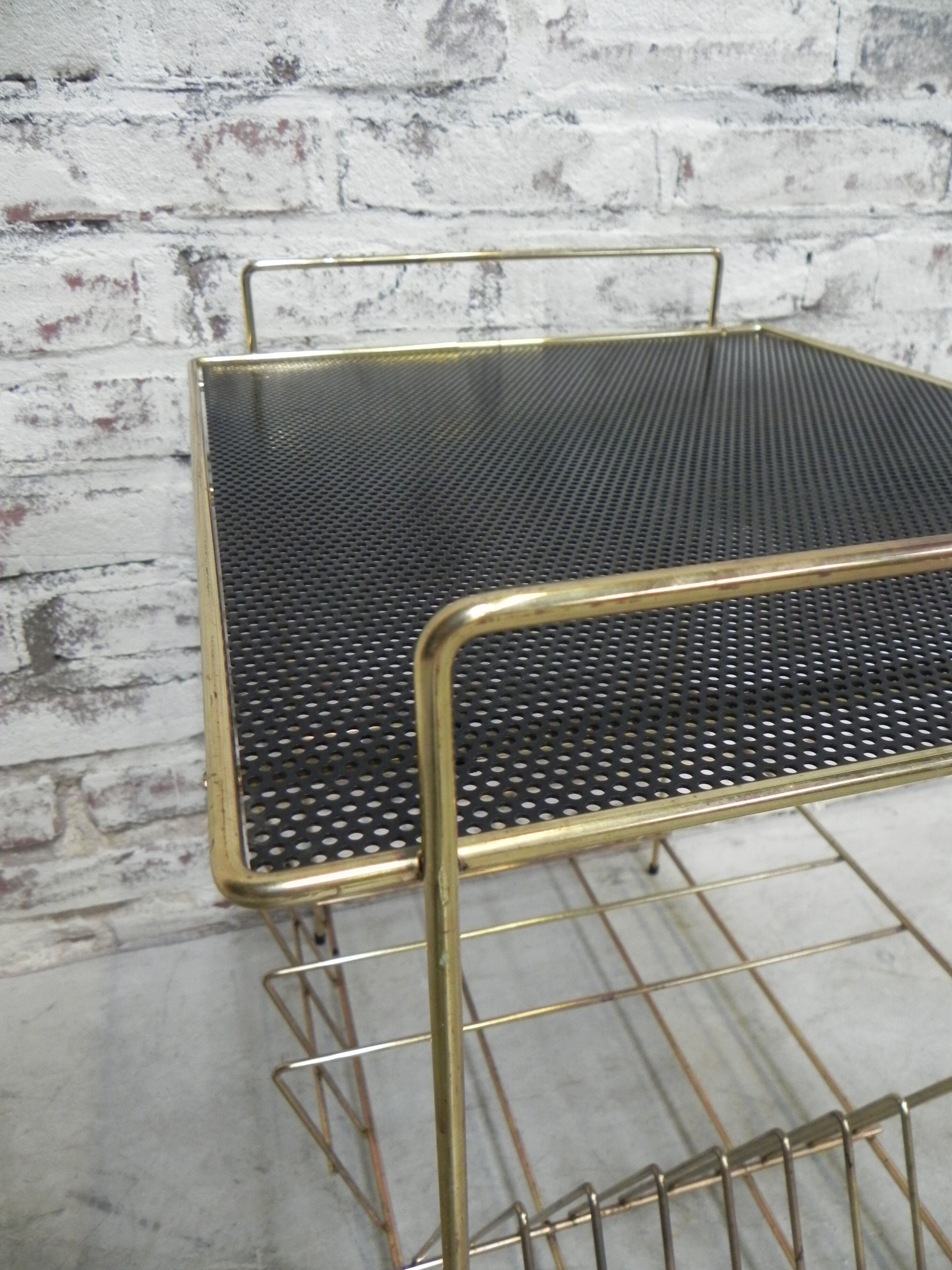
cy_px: 635
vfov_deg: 67.3
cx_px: 476
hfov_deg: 53.1
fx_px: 953
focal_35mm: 26
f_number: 2.8
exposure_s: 1/30
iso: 352
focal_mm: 4.6
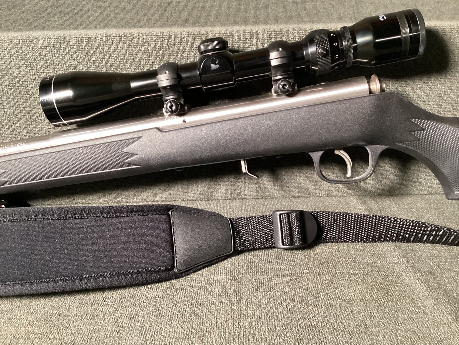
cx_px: 230
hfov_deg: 58.3
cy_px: 172
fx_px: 411
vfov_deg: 45.4
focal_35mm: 31
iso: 320
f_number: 2.4
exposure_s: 1/40
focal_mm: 3.3
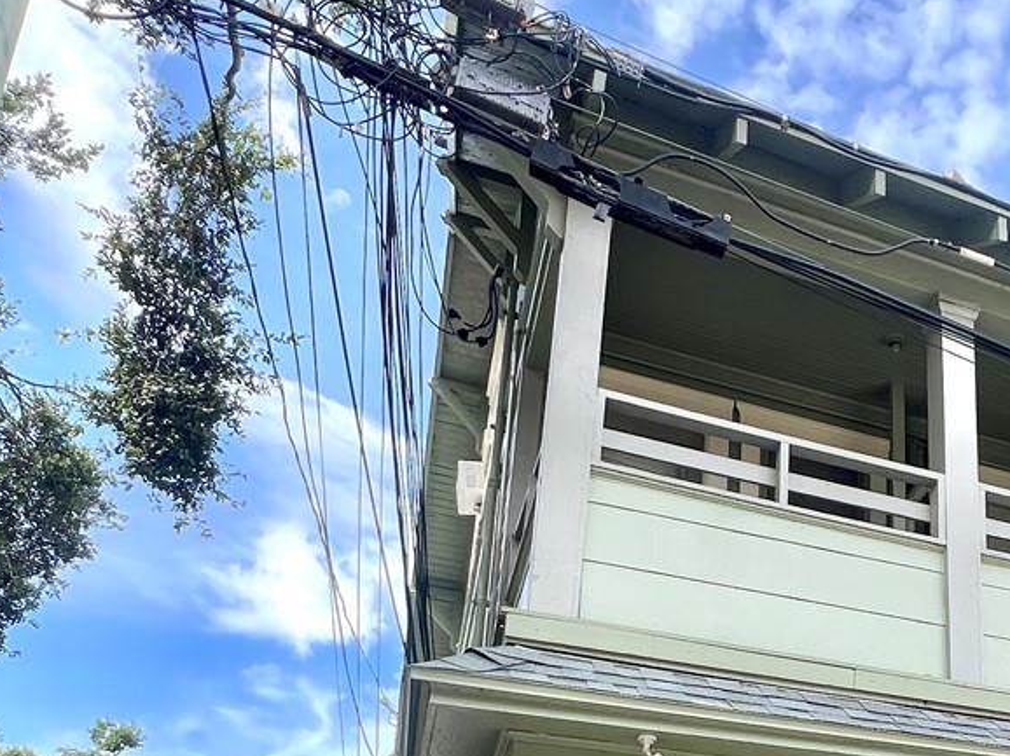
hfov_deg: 45.3
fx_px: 1050
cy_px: 810
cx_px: 956
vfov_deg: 34.7
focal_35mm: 36
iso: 32
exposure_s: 1/523
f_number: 1.8
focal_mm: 1.57
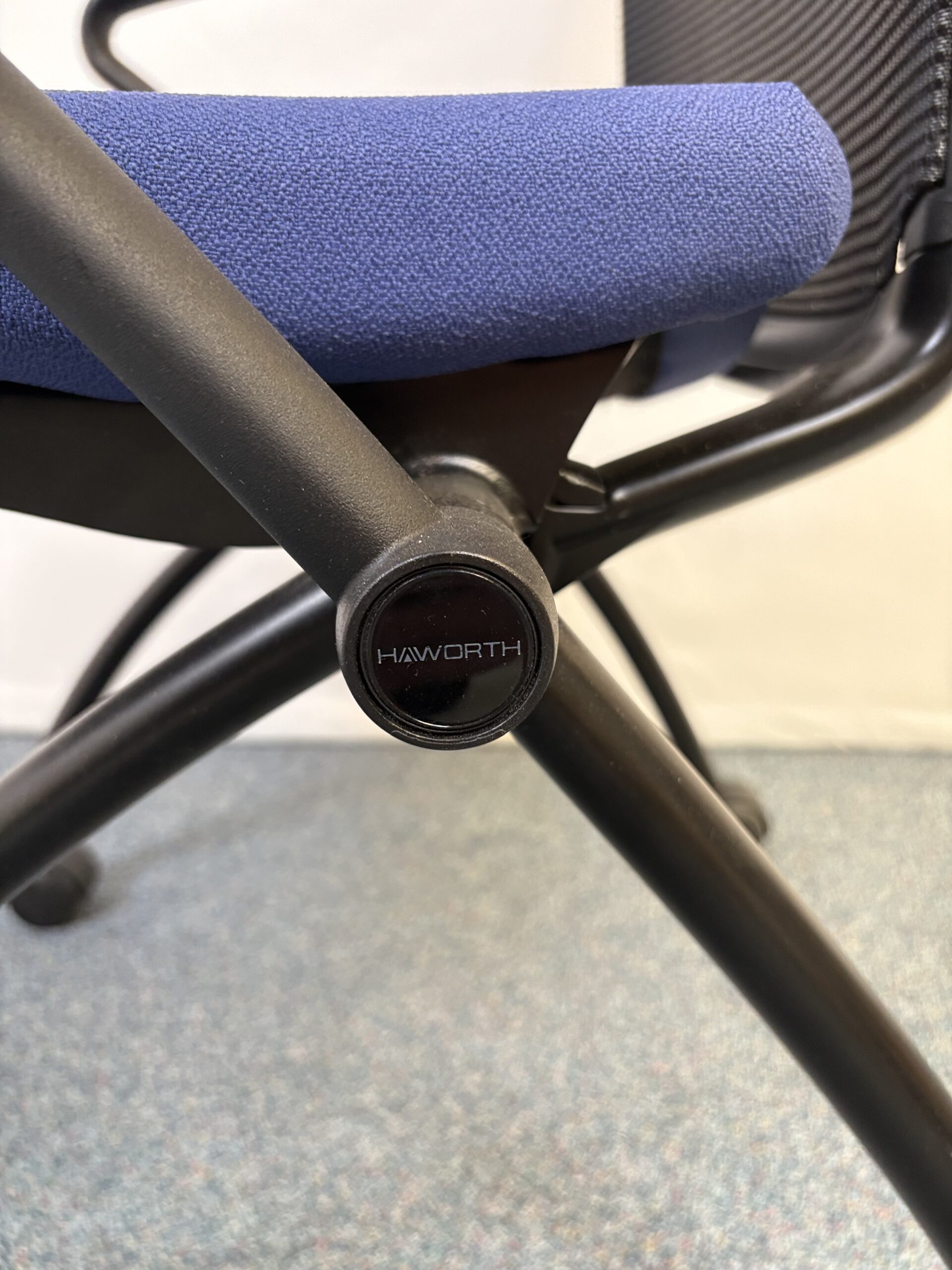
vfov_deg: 67.3
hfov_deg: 53.1
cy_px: 635
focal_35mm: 26
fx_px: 953
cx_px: 476
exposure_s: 1/60
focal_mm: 5.96
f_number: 1.6
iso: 200
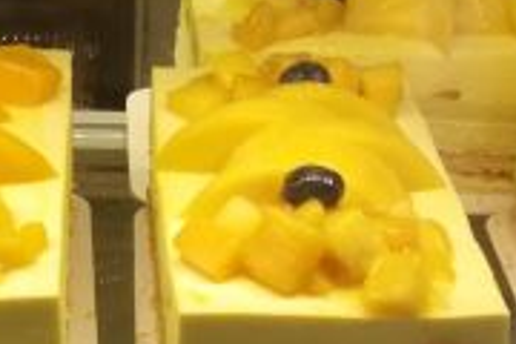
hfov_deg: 18.7
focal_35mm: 109
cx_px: 175
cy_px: 578
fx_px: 1562
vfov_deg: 11.8
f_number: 2.2
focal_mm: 3.95
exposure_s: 1/100
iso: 160
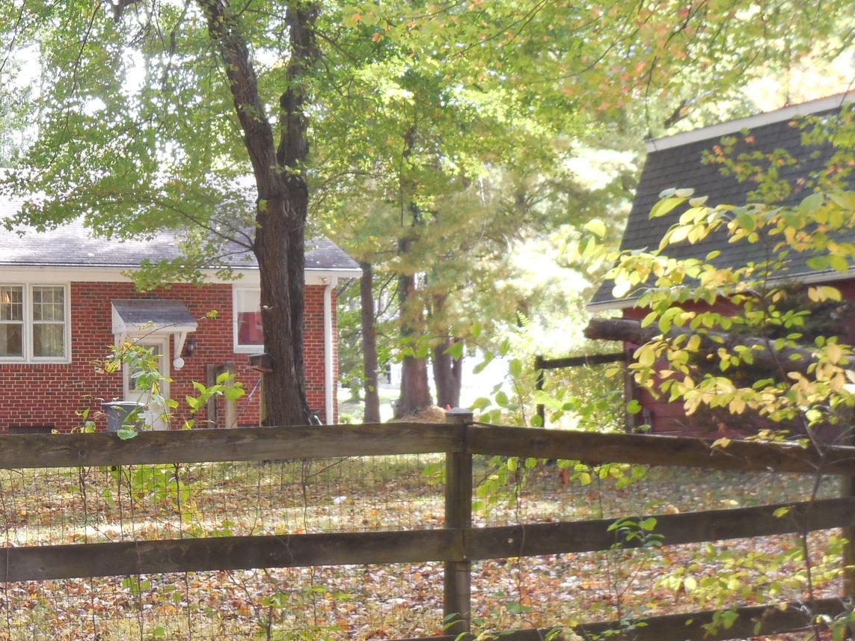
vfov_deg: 15.6
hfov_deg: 20.4
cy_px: 323
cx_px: 155
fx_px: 2346
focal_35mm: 95
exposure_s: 1/60
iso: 200
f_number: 4
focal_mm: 9.4
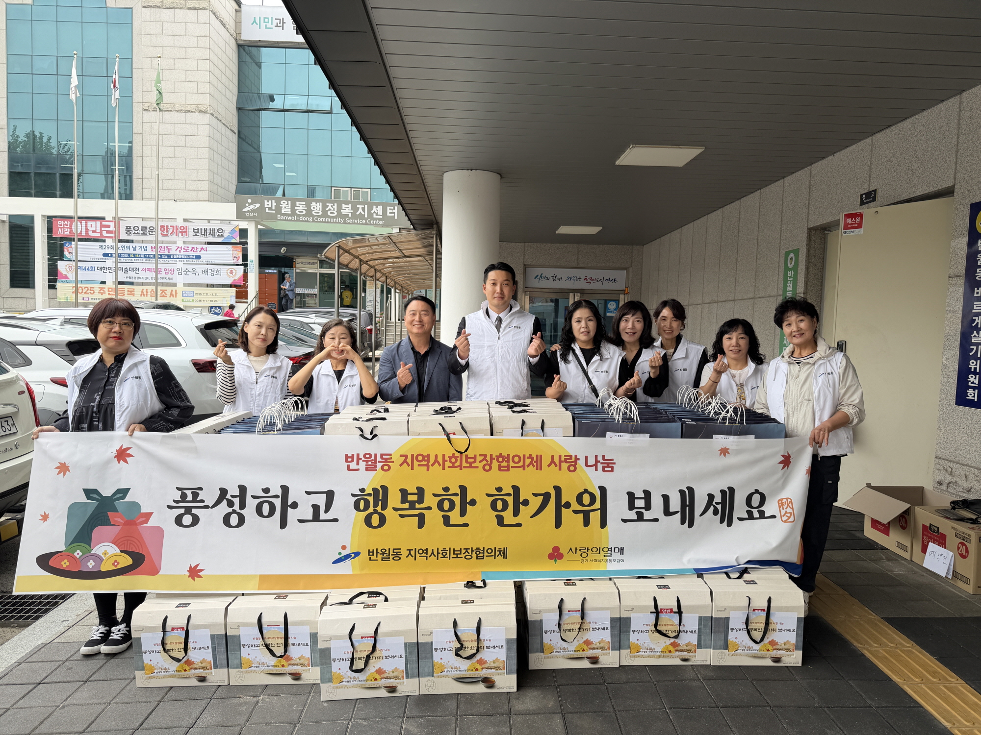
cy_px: 368
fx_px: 680
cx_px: 490
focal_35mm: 24
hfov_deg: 71.6
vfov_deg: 56.8
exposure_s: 1/532
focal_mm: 6.76
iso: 80
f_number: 1.78
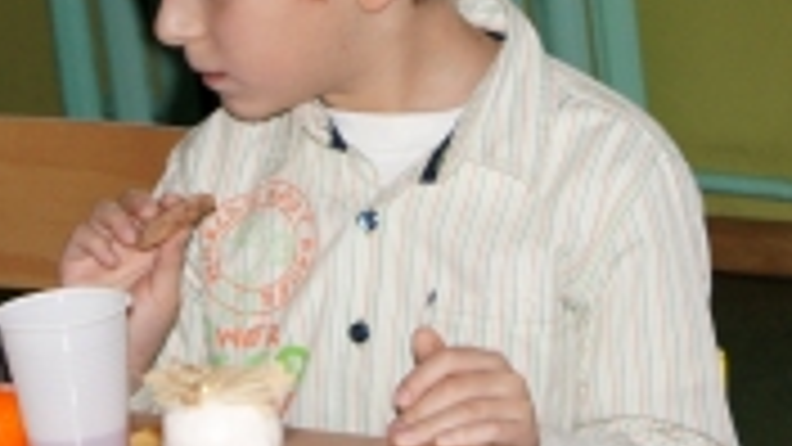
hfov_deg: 10.1
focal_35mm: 213
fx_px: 4464
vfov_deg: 5.7
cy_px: 16
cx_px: 706
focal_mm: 45
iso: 800
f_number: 5.6
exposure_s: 1/80
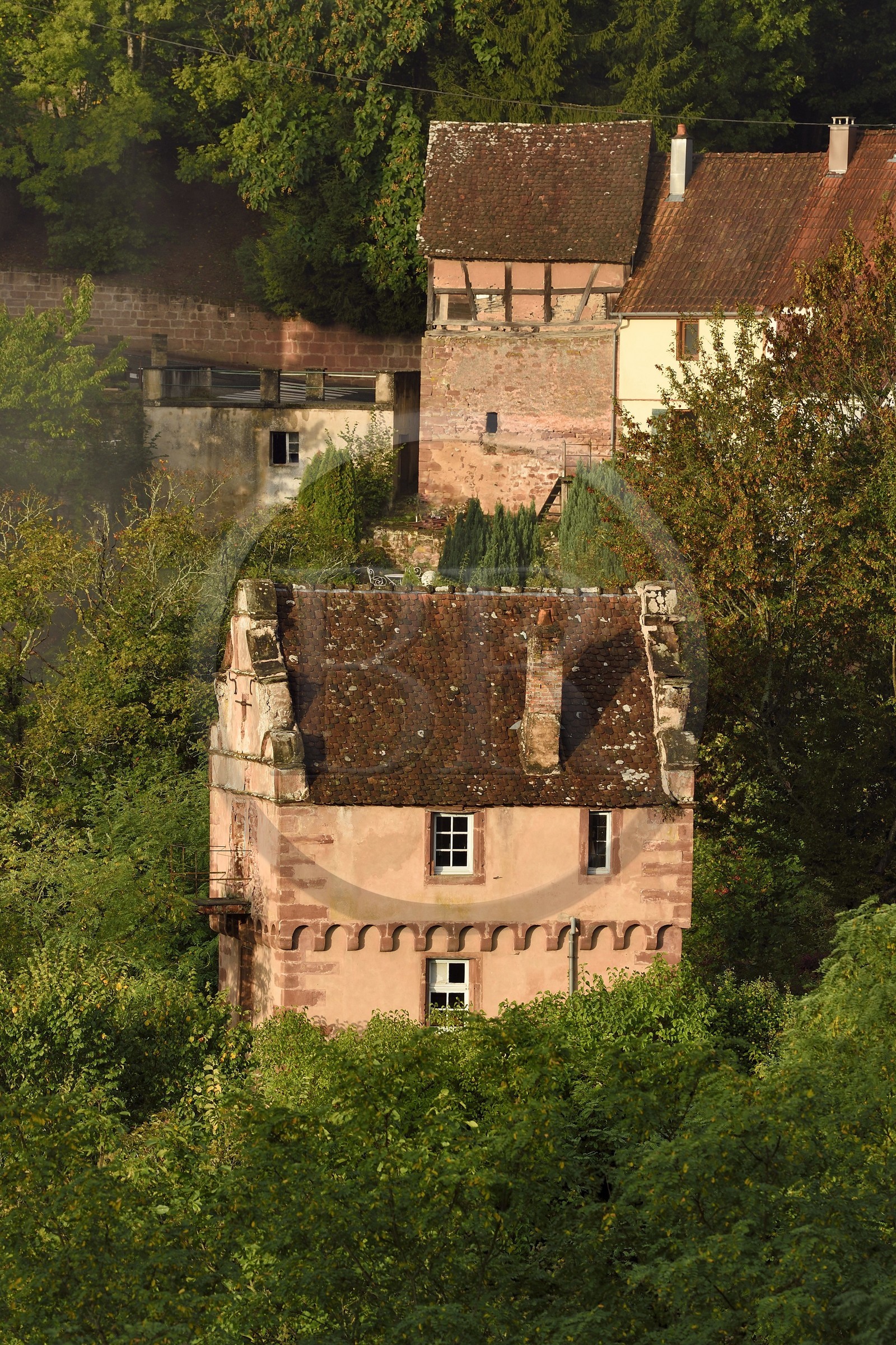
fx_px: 7466
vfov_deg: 10.3
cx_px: 448
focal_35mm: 200
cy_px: 672
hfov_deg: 6.9
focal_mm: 200
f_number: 6.3
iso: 400
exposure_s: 1/640
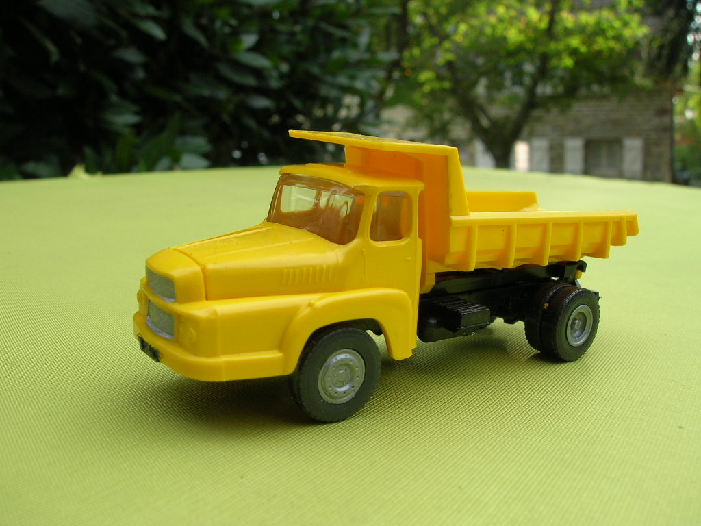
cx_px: 350
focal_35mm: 34
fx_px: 689
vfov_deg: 41.8
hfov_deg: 54.0
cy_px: 263
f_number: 4.9
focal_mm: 5.7
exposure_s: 1/73.2
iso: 50
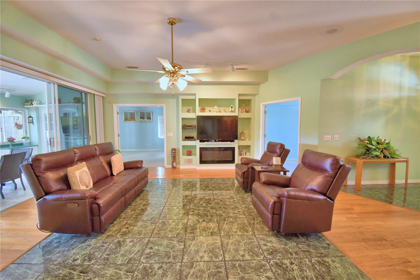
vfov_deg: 77.3
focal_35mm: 15
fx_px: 175
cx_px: 210
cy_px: 140
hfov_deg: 100.4
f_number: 4.5
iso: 640
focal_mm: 10
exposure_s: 1/30
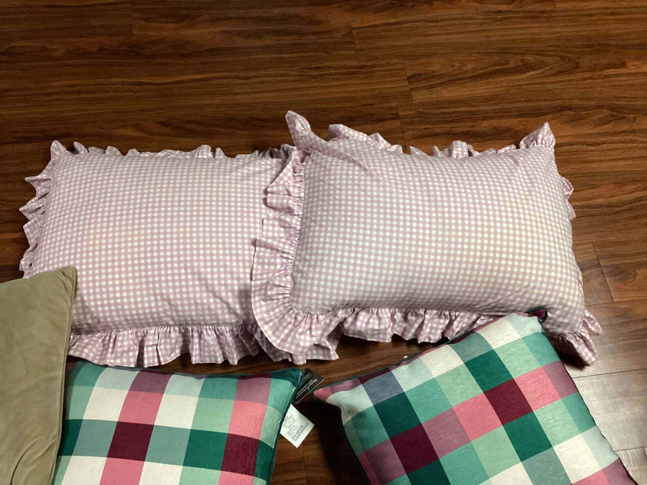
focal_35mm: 31
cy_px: 242
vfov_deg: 45.4
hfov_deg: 58.3
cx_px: 324
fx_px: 579
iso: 320
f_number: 2.4
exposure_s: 1/40
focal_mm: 3.3
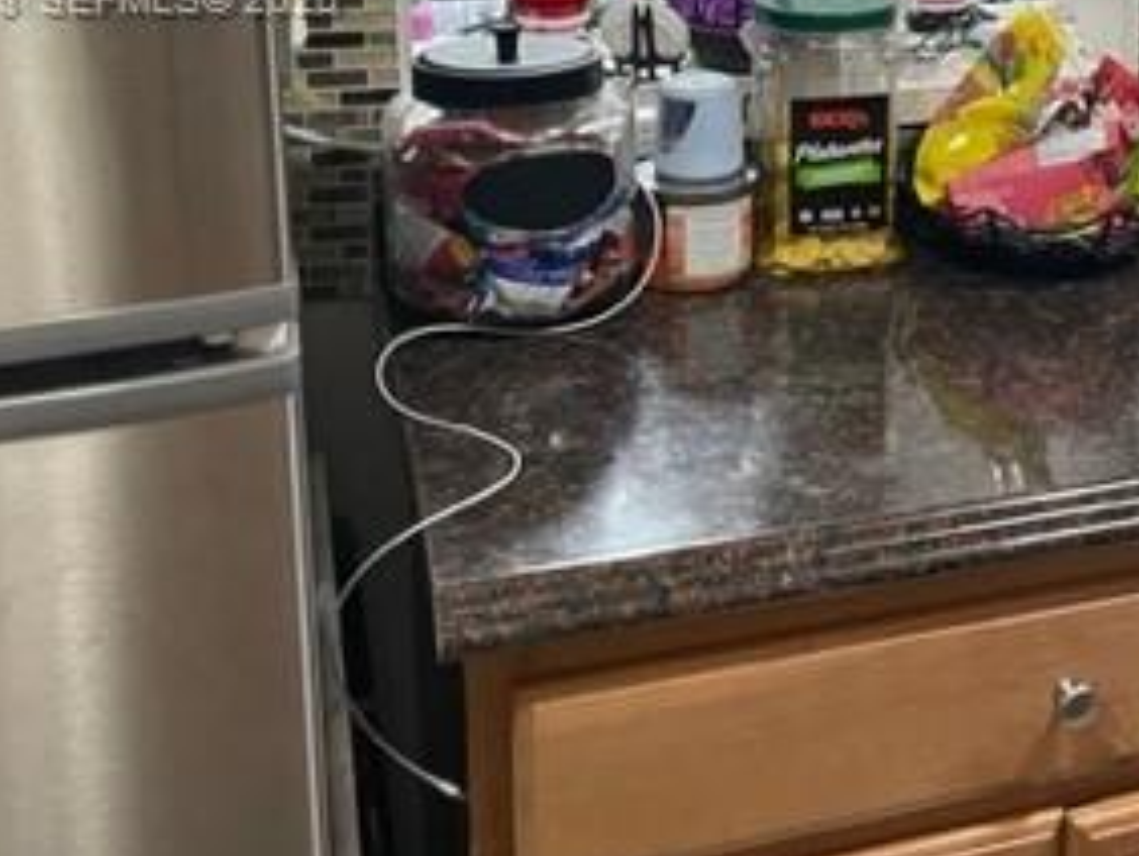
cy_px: 0
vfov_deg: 23.8
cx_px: 1078
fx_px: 1943
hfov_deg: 30.8
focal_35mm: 59
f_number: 1.6
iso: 500
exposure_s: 1/60
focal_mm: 5.1
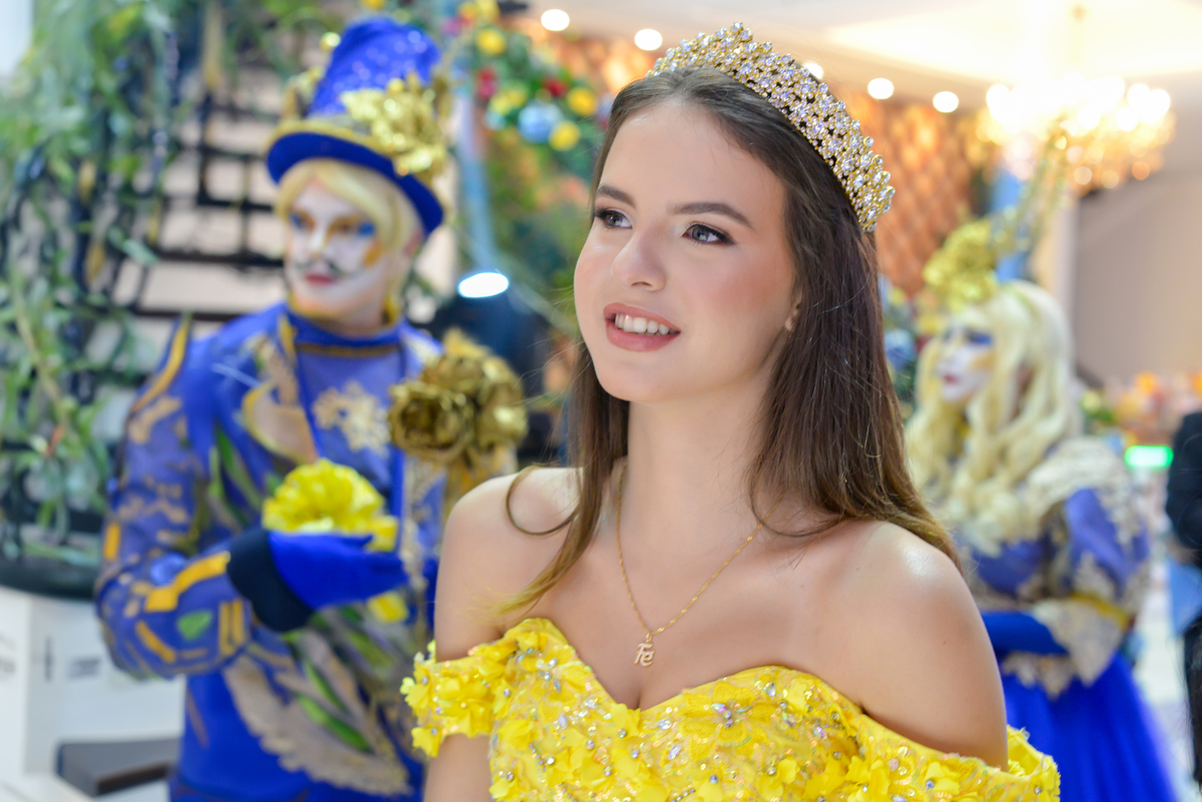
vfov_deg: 27.0
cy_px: 401
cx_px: 601
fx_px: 1670
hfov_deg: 39.6
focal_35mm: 50
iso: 3200
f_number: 4.5
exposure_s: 1/60
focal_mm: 50
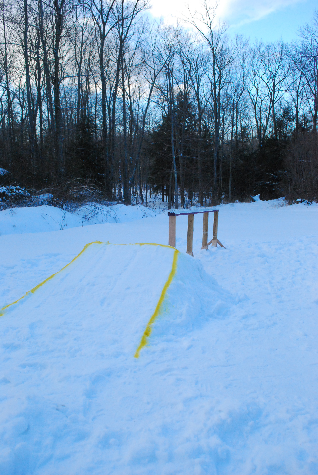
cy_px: 238
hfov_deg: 48.0
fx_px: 357
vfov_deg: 67.3
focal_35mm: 27
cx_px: 159
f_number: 5.6
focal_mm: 18
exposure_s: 1/1600
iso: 1600
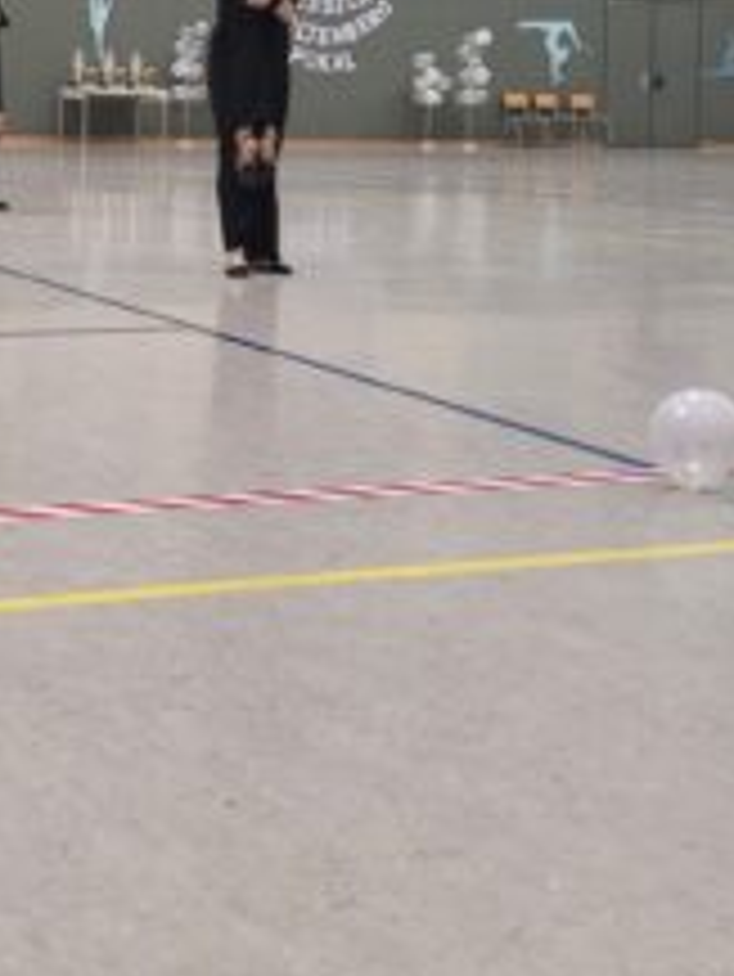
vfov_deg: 30.8
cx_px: -25
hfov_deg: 23.3
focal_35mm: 60
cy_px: 108
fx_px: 1695
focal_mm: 5.4
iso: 125
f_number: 1.8
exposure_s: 1/100
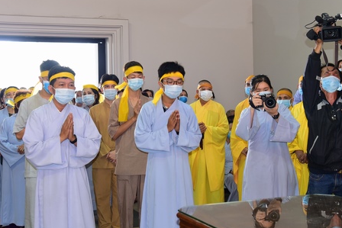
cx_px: 157
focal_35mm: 58
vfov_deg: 23.3
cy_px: 81
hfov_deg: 34.5
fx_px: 551
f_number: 5
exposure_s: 1/30
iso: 1250
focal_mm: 40
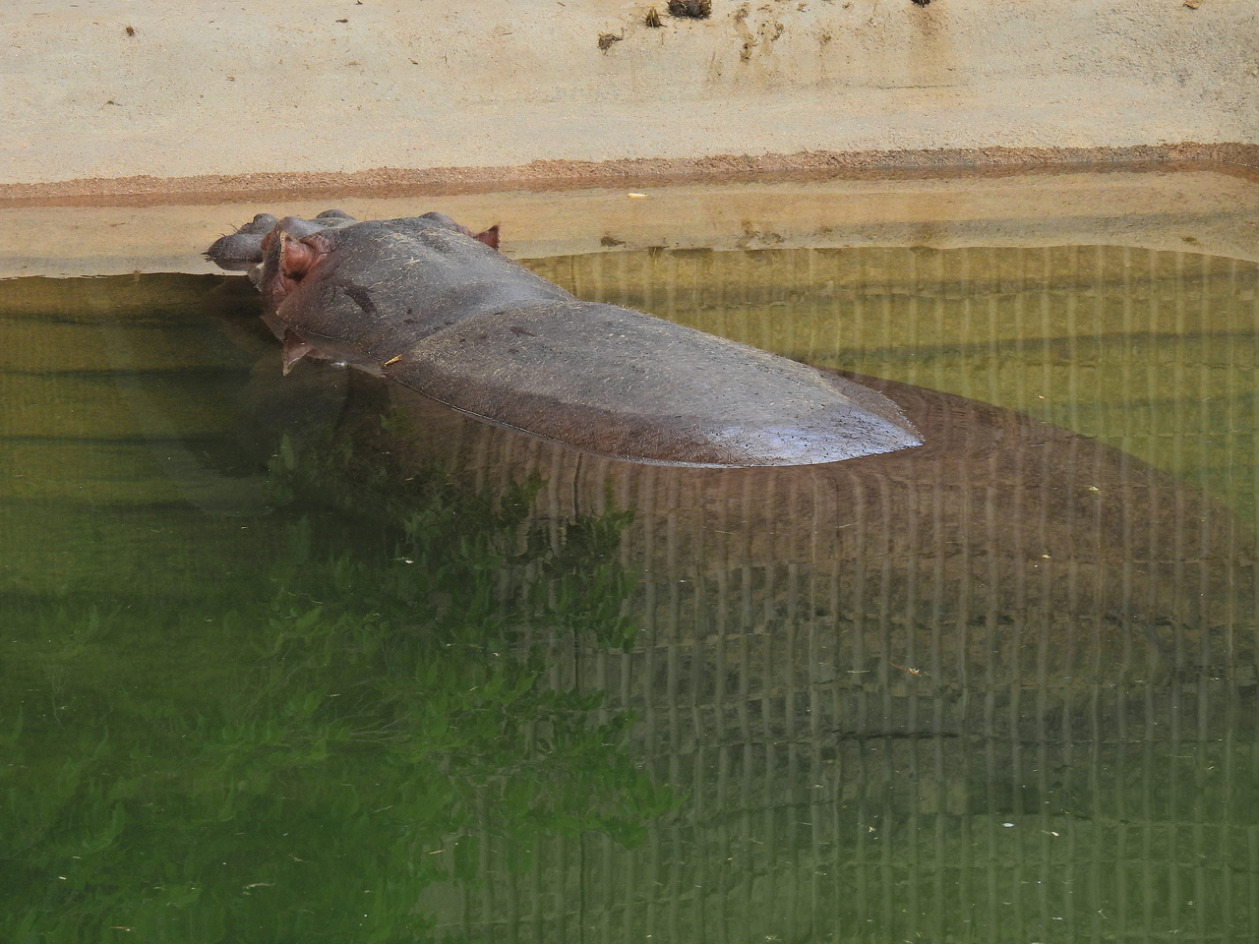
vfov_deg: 8.7
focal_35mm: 170
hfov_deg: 11.6
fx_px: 6183
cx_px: 630
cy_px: 472
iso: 100
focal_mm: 30.3
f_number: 4.5
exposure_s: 1/125
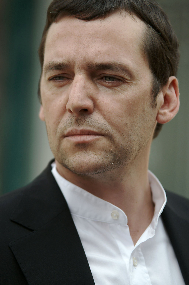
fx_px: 2131
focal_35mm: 270
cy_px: 142
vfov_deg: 7.6
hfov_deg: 5.1
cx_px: 94
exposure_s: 1/1250
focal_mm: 180
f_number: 2.8
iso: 200
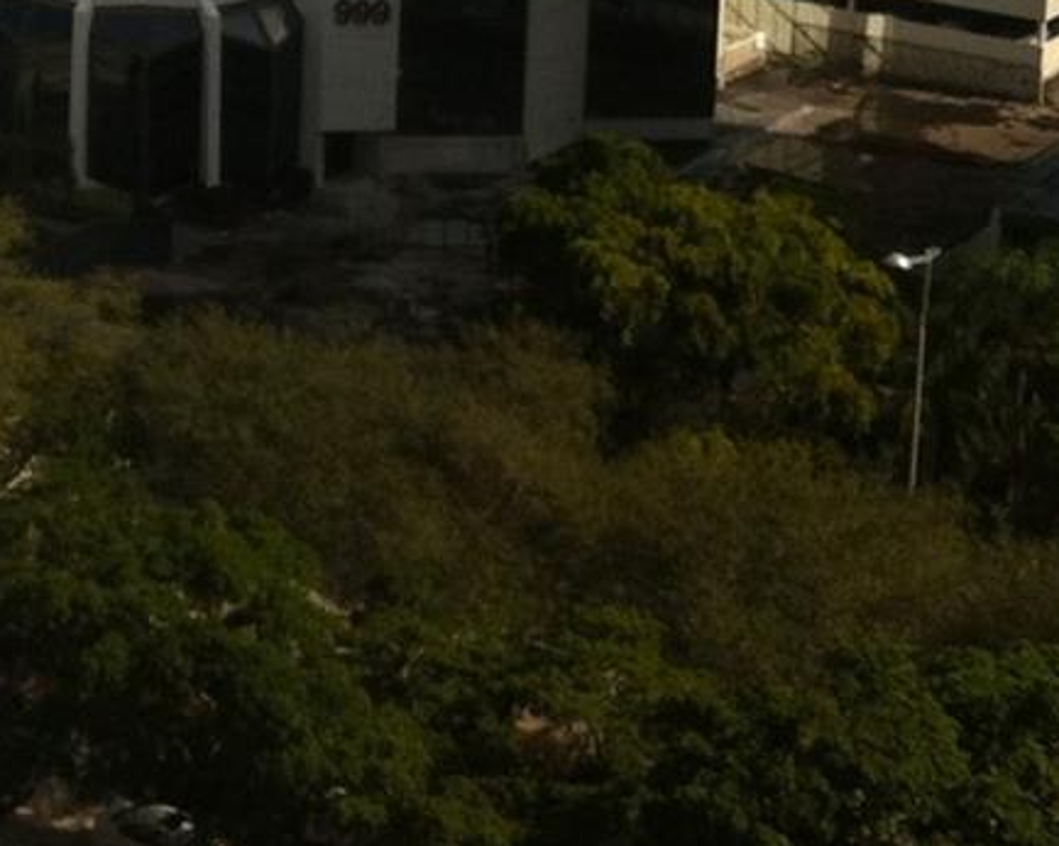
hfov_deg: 14.4
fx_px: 3947
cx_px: -438
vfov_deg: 11.8
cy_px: -367
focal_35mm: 126
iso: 80
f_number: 2.8
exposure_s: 1/1676
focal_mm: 3.85
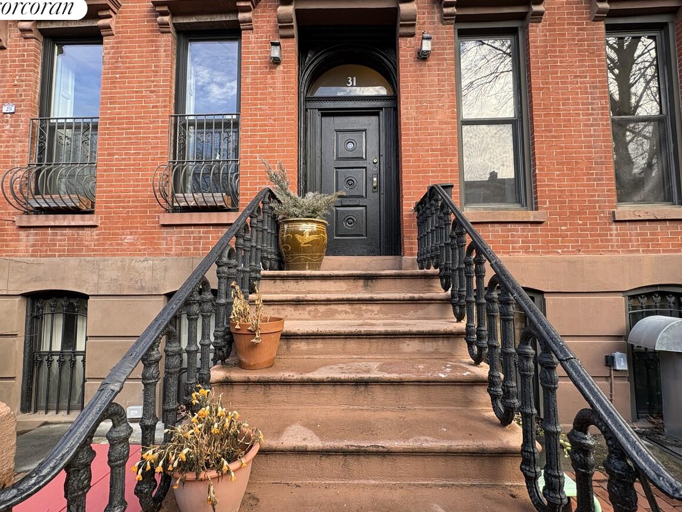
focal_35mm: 16
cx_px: 345
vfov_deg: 78.1
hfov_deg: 94.5
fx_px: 315
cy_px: 266
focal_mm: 2.22
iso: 80
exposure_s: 1/99
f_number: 2.2
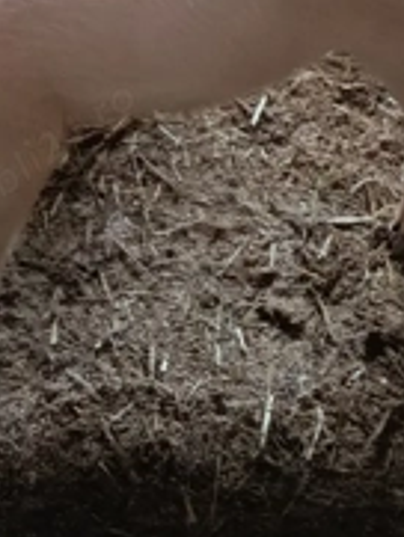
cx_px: 98
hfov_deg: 15.5
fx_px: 1477
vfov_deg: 19.8
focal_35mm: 95
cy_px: -39
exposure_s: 1/16.7
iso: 1707
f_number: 1.7
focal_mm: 5.27
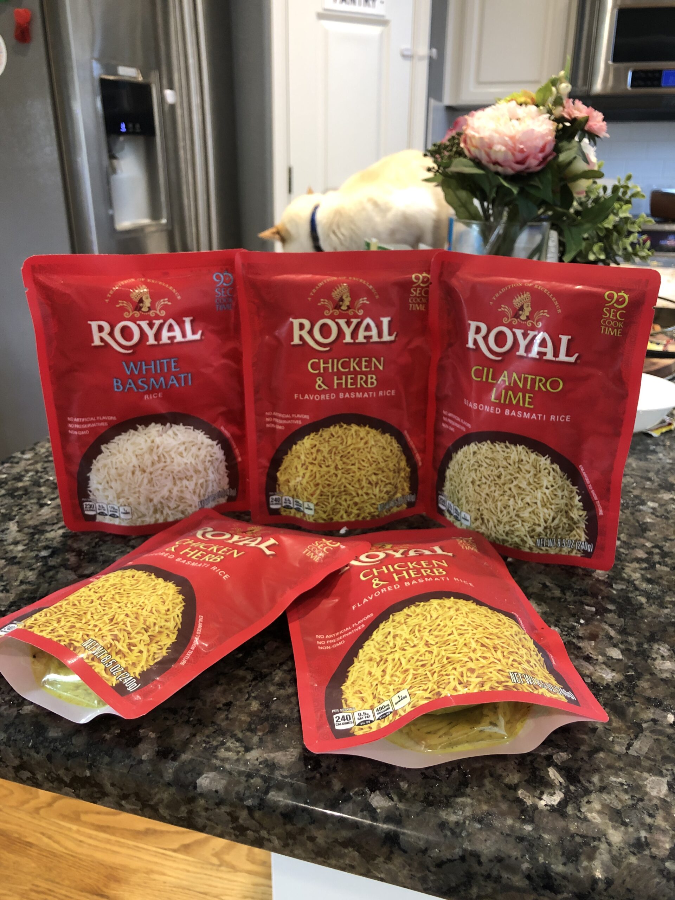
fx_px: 728
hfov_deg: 49.7
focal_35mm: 28
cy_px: 450
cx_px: 338
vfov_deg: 63.4
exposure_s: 1/15
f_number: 1.8
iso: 50
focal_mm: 4
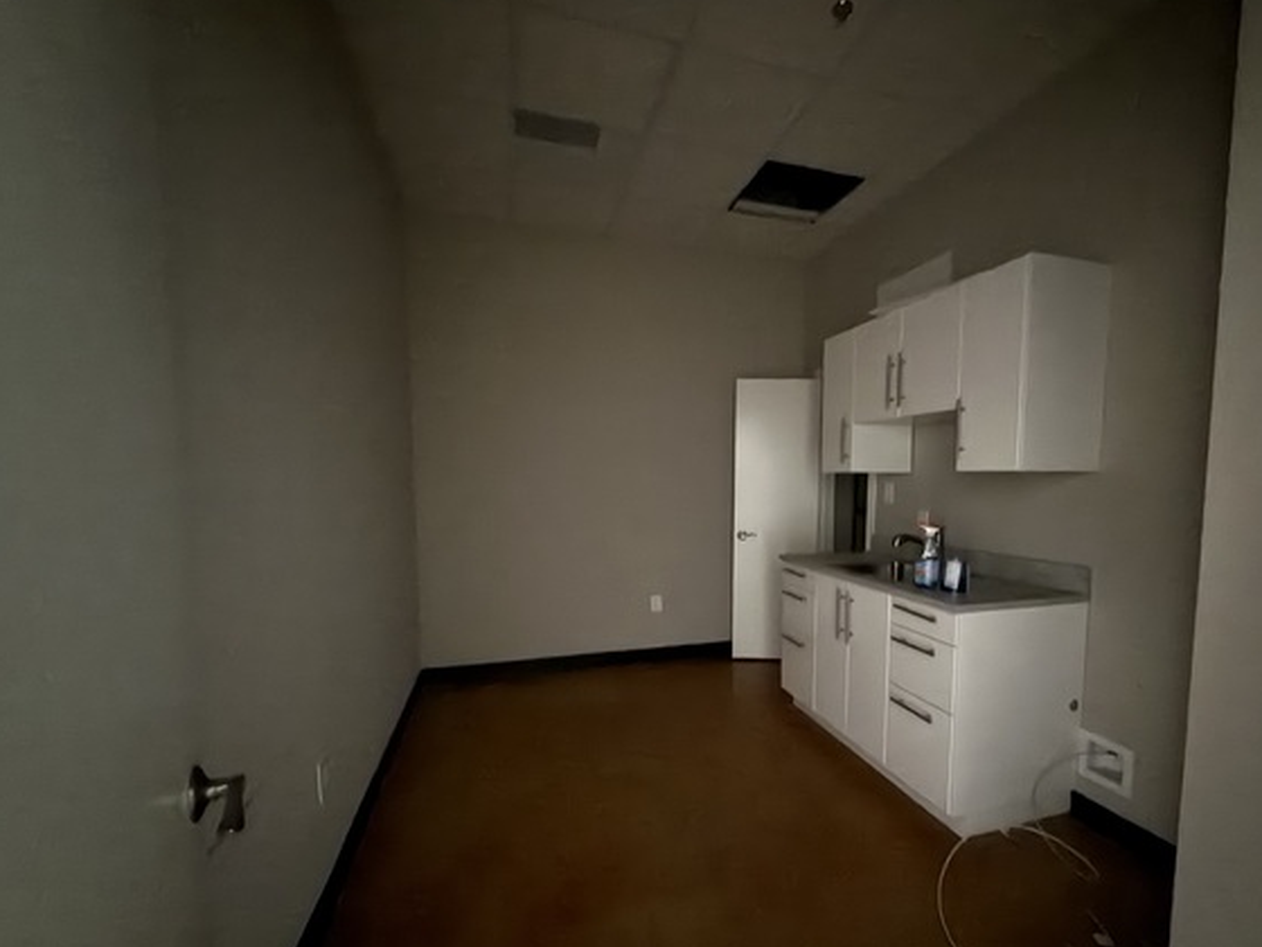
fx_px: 583
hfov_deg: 94.0
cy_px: 525
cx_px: 710
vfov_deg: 77.8
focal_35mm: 16
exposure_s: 1
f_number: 2.2
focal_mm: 2.22
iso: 2500
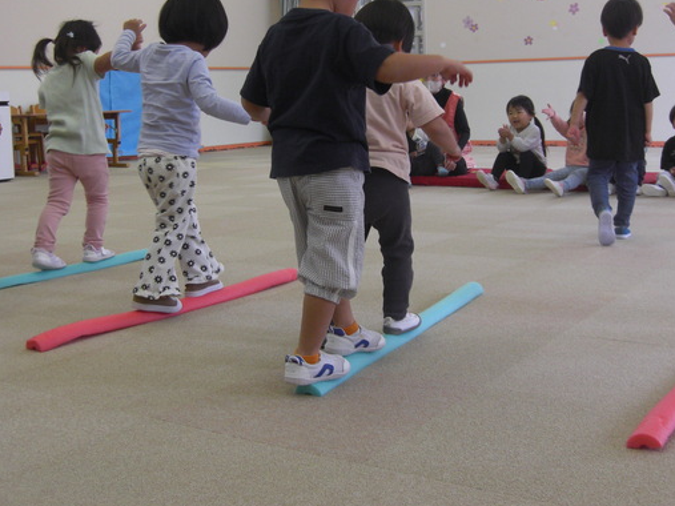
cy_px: 205
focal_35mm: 48
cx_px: 339
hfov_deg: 39.7
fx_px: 936
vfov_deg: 30.2
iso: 200
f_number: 2.8
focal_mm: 7.9
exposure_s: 1/100
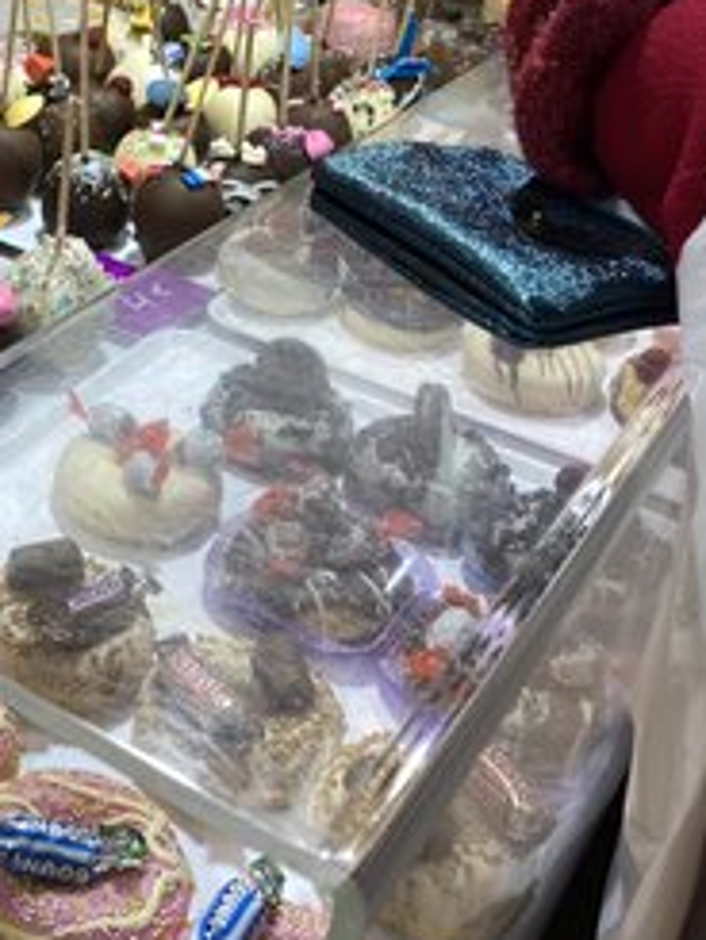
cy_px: 376
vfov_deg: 37.3
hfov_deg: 27.3
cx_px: 38
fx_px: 1386
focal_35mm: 51
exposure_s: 1/100
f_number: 1.8
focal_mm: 4.25
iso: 32
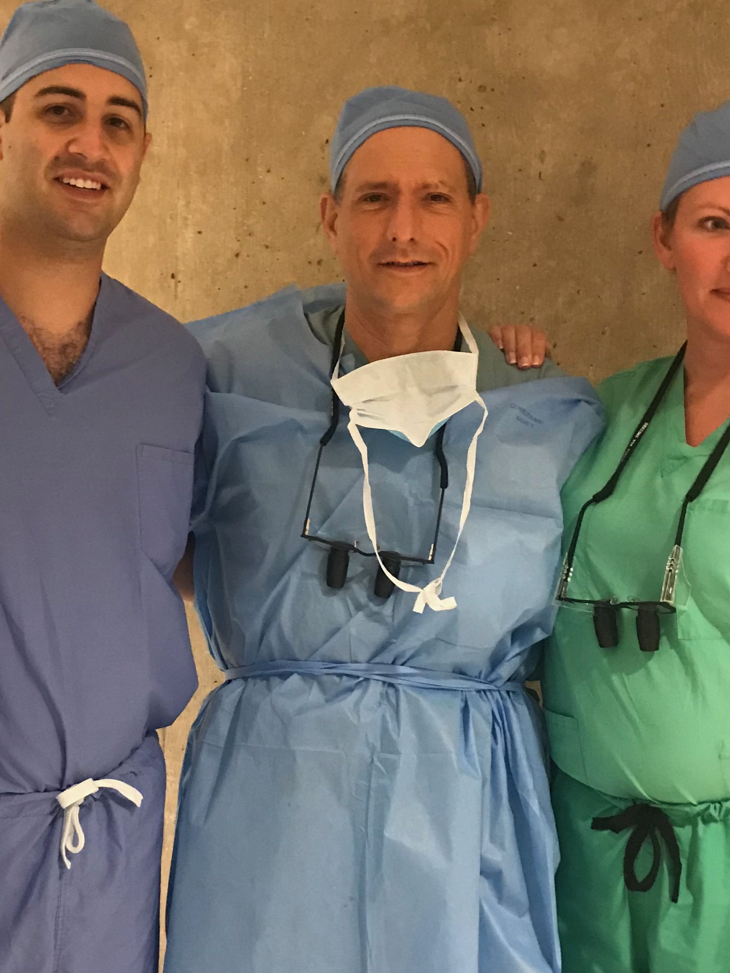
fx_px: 1490
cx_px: 287
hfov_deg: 27.5
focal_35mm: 53
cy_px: 546
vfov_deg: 36.1
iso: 100
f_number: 1.8
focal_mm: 3.99
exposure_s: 1/12
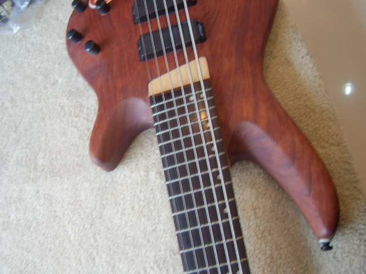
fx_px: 328
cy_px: 137
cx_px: 183
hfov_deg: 58.4
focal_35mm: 31
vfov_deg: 45.4
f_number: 2.7
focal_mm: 8.13
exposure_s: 1/6
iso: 100
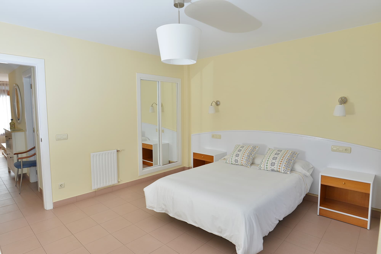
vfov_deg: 61.9
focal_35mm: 20
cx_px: 190
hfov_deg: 84.0
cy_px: 127
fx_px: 212
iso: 320
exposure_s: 1/250
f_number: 7.1
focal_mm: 20
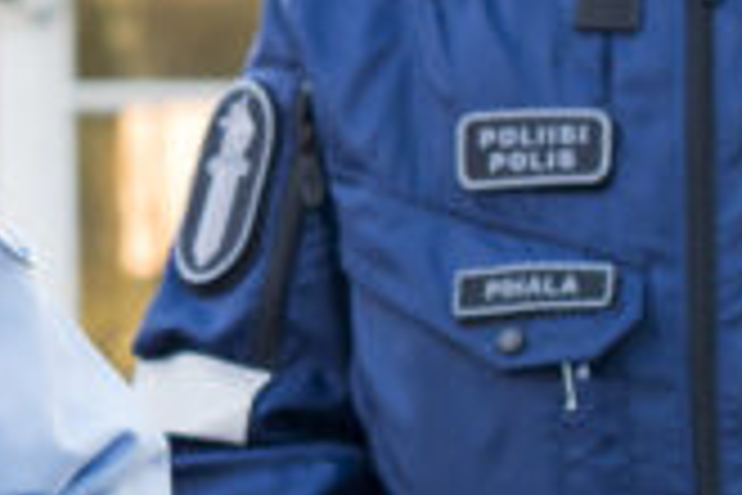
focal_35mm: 311
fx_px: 6410
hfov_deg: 6.6
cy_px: 92
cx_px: -306
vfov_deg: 4.4
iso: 400
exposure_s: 1/200
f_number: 3.5
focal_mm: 50
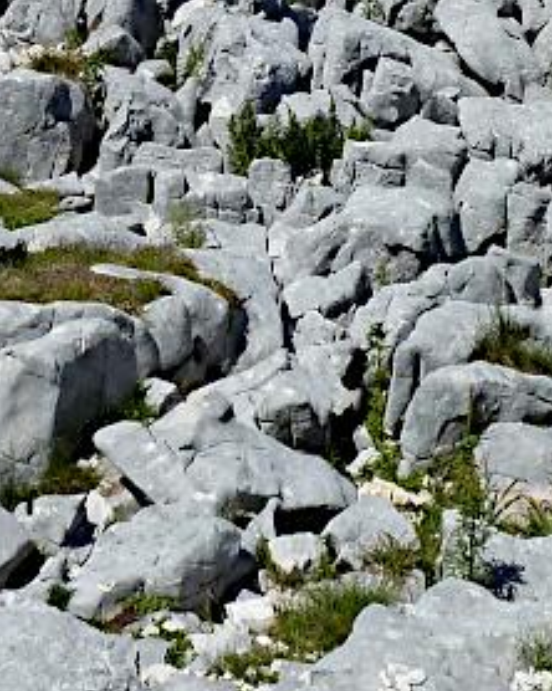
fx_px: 2760
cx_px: 261
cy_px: -239
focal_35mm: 135
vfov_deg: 13.7
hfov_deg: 11.4
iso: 80
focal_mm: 5.3
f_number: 5.6
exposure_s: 1/500
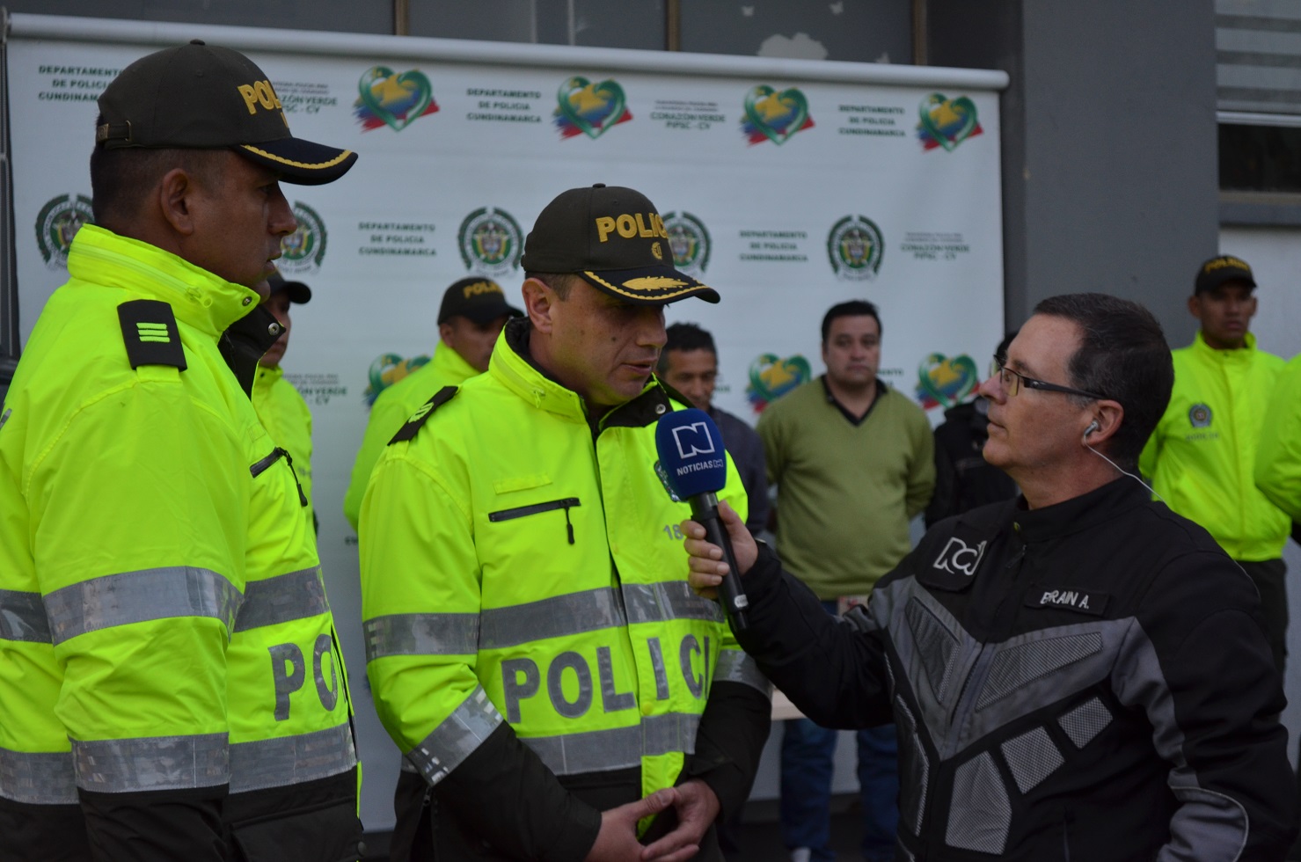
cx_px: 650
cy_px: 431
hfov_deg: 24.7
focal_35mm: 82
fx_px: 2976
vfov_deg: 16.5
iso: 400
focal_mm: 55
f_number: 5.6
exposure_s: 1/125
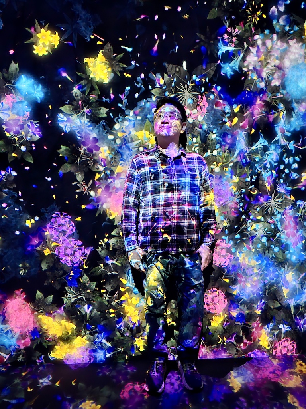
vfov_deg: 73.9
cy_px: 204
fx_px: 271
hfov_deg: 58.9
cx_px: 153
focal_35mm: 23
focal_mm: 6.3
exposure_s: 1/15
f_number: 1.7
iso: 1000
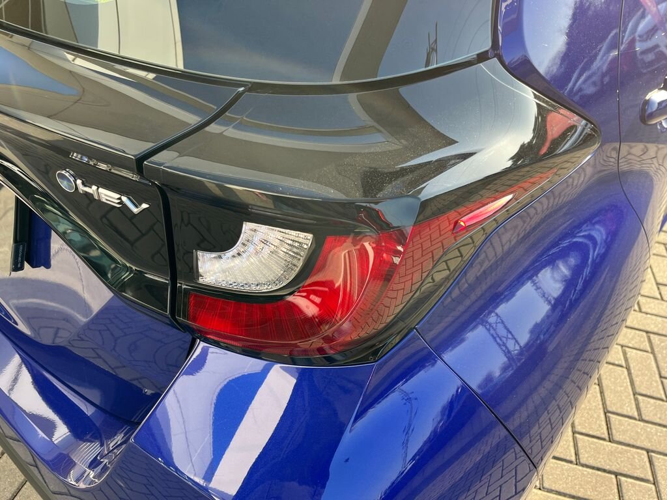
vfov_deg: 53.1
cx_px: 334
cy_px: 250
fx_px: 501
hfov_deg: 67.3
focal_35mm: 26
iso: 40
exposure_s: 1/293
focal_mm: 5.1
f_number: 1.6
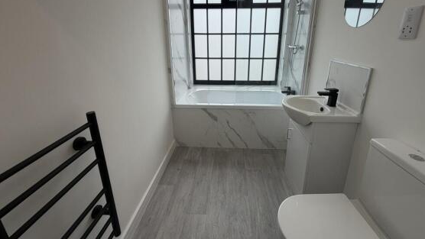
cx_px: 222
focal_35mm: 16
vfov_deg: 66.0
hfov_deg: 99.3
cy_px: 88
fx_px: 180
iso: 40
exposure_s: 1/168
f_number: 2.2
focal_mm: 2.22
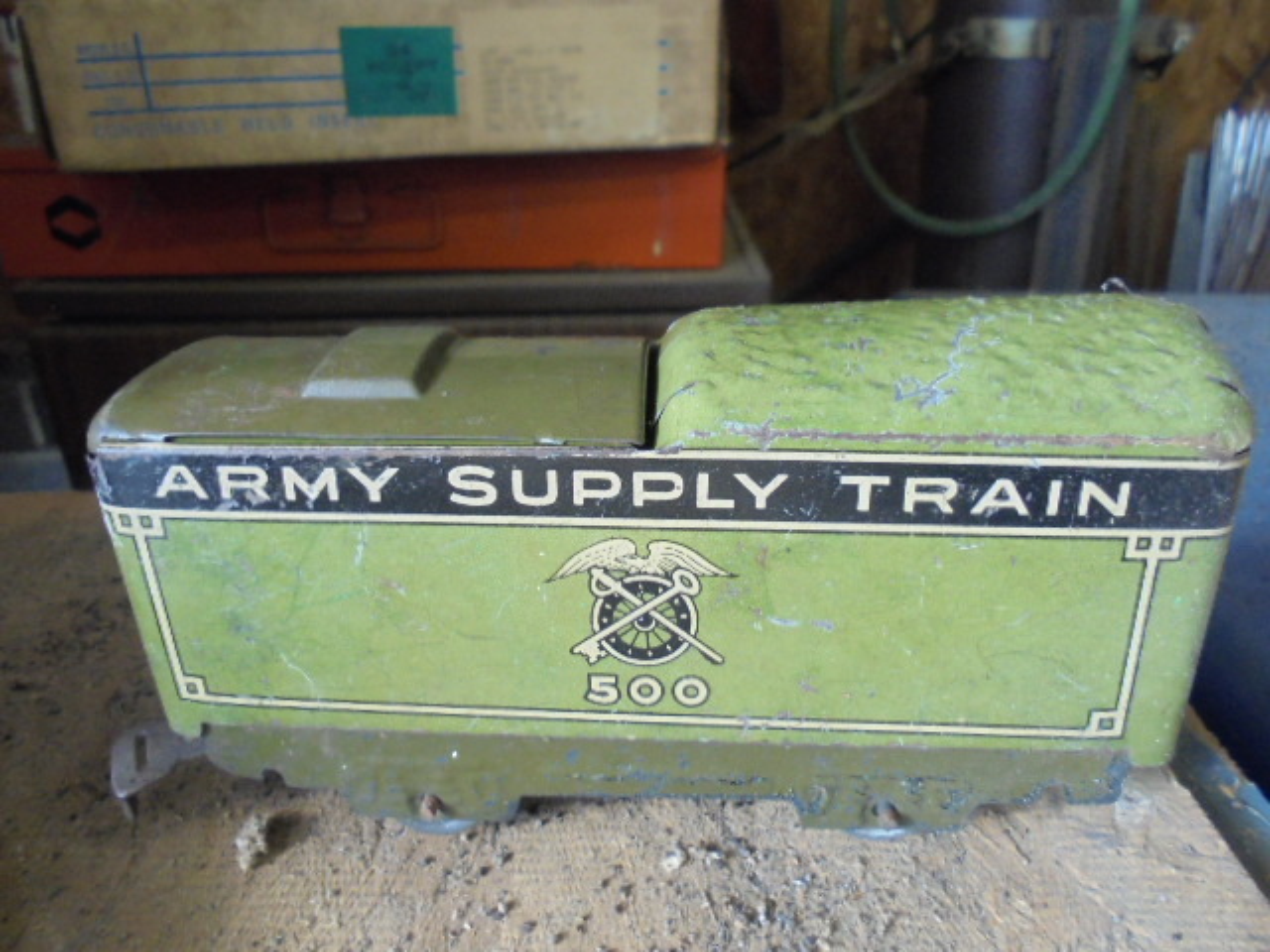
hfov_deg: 67.3
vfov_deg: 53.1
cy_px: 476
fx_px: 954
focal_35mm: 26
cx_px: 635
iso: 400
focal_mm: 4.6
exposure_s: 1/50
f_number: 3.5
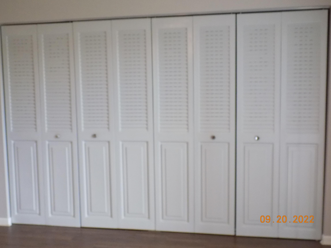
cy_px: 124
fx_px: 354
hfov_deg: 50.1
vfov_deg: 38.7
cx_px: 166
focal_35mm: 37
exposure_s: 1/25
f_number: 3.5
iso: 400
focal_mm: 6.6
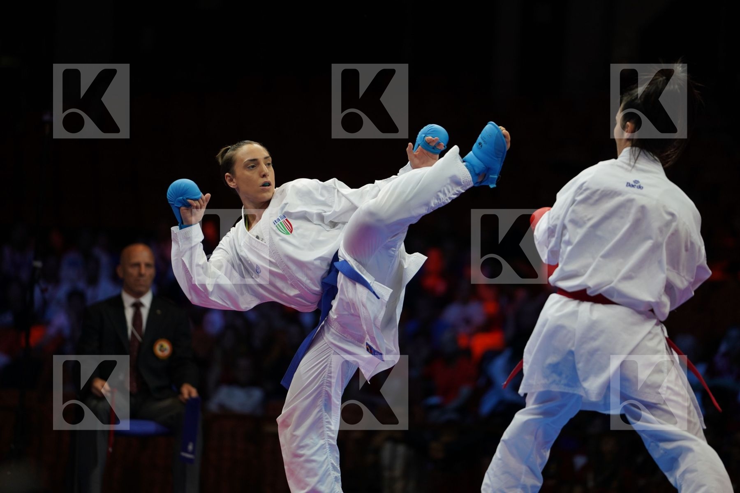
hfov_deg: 10.3
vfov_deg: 6.9
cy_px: 246
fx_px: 4111
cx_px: 370
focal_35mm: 200
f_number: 2.8
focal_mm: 200
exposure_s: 1/1000
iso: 800
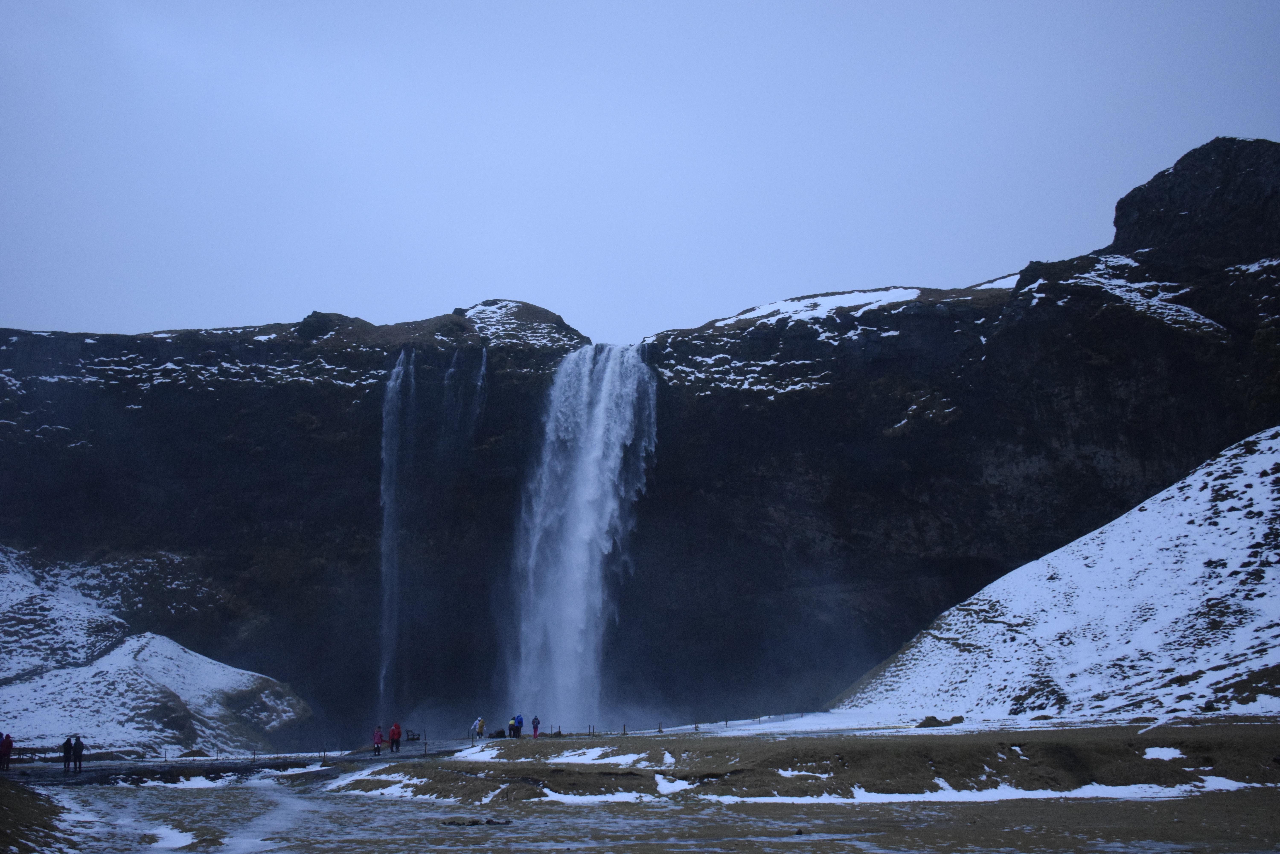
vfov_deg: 31.9
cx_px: 640
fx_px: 1493
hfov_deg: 46.4
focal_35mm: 42
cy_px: 427
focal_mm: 28
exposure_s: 1/200
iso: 3200
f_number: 4.5
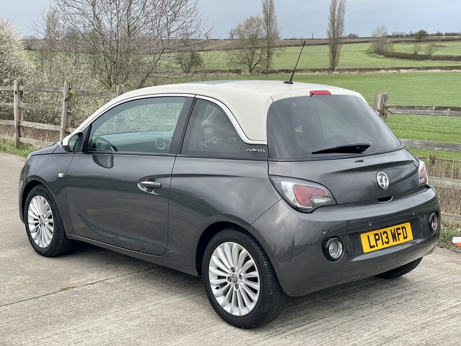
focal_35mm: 52
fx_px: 693
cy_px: 173
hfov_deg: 36.8
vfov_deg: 28.0
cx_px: 230
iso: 25
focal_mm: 6
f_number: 2
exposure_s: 1/199
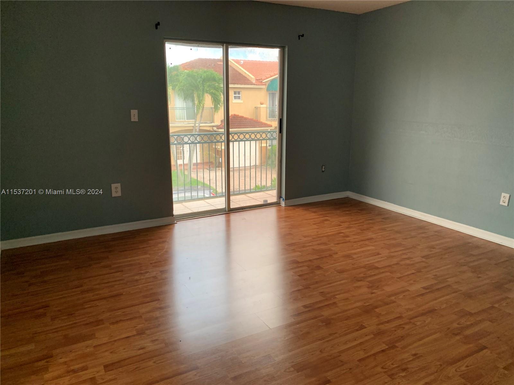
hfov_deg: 67.3
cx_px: 257
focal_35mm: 26
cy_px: 192
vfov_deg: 53.1
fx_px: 386
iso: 125
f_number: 1.8
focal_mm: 4.25
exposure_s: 1/60
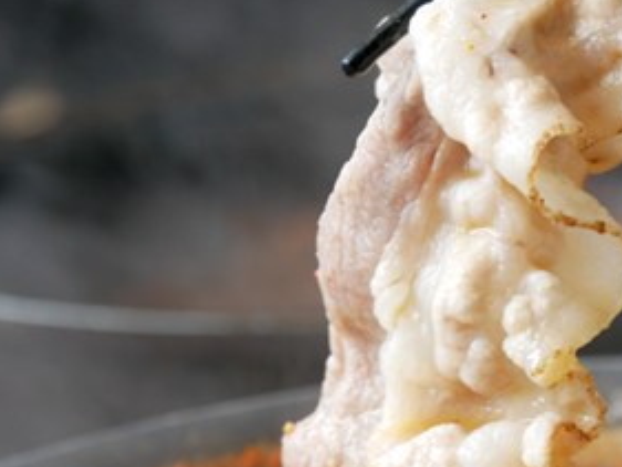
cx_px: 553
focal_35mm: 235
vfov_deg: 6.3
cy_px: 343
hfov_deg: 8.4
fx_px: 4224
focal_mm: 55
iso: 200
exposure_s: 1/50
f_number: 5.6
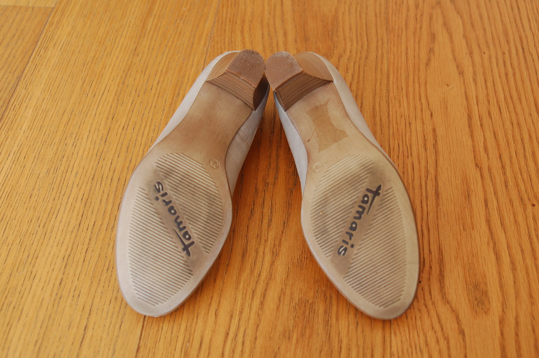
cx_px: 270
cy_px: 179
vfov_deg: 30.8
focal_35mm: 44
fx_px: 651
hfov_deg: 45.0
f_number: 5
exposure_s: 1/100
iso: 400
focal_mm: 29
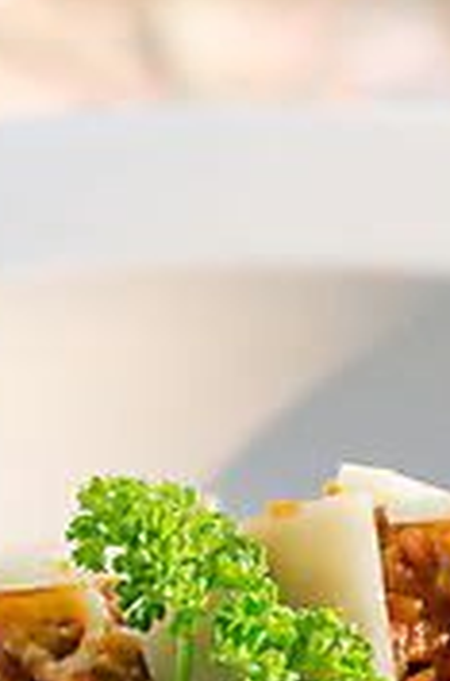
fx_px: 3829
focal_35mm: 203
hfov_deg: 6.7
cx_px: 329
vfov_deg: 10.1
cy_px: 685
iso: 400
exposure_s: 1/60
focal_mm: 60
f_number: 5.6
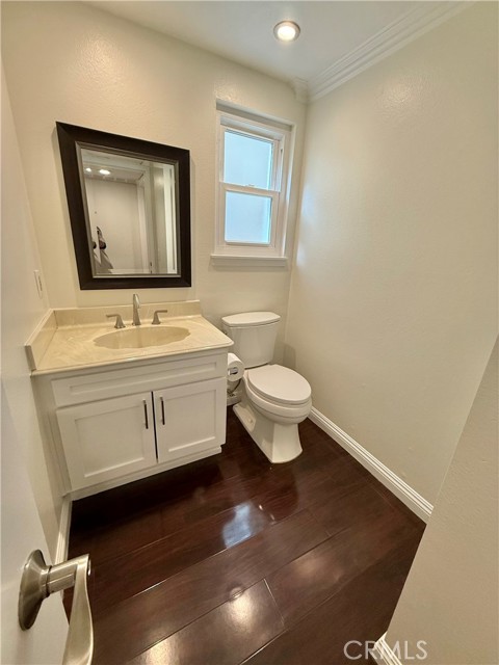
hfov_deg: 85.7
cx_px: 250
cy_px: 332
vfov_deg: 102.1
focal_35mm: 14
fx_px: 269
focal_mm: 2.22
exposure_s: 1/120
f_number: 2.2
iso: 160
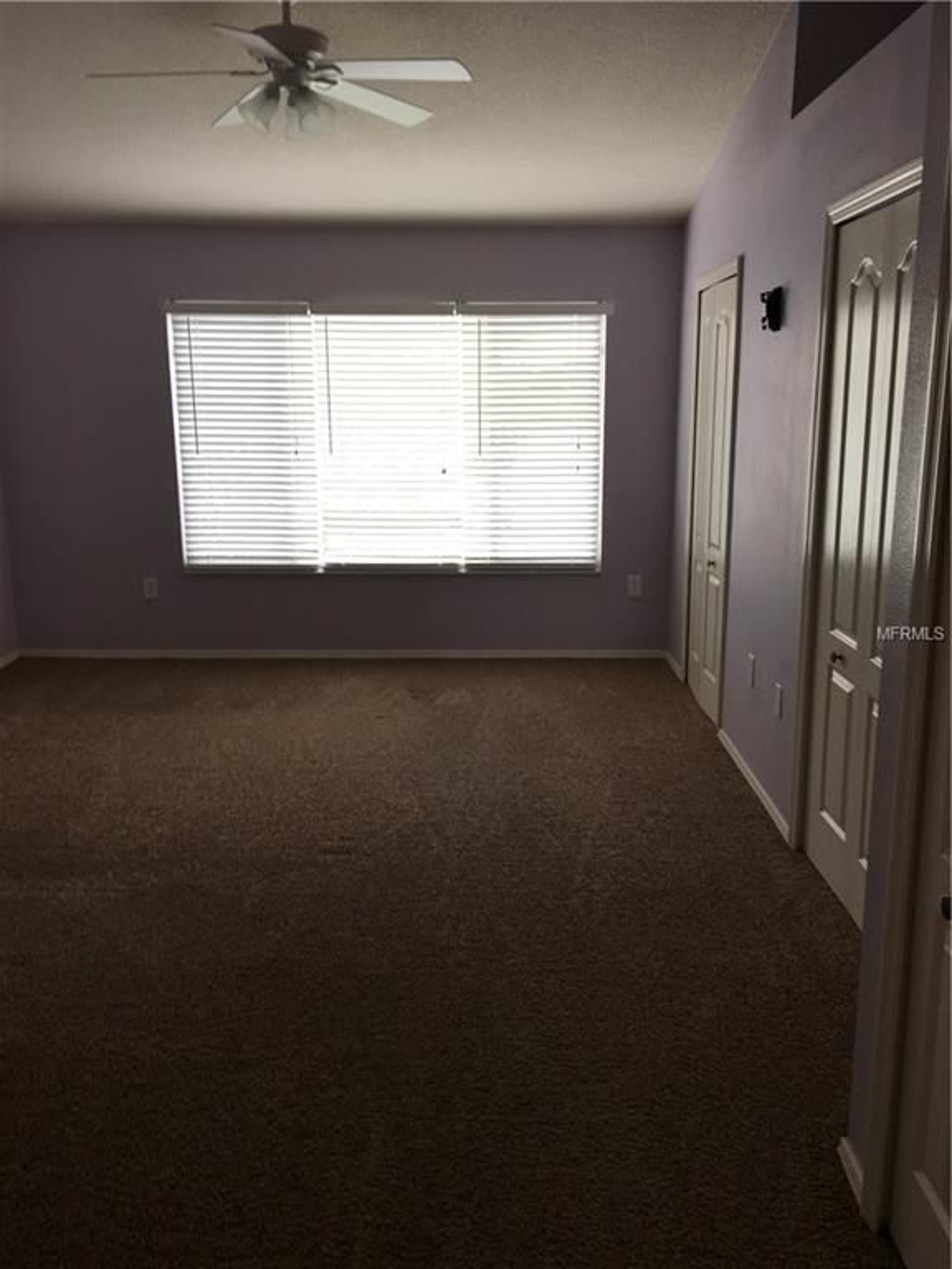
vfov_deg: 61.7
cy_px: 634
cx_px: 476
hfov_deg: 48.2
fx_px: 1063
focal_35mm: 29
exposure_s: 1/40
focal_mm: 4.15
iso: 25
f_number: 2.2
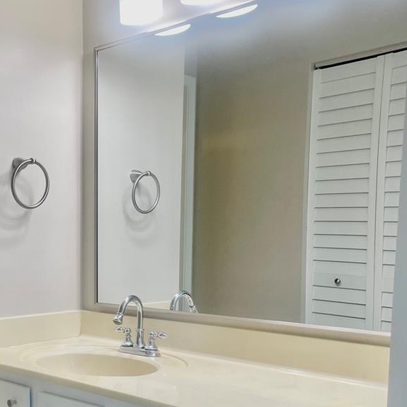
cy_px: 310
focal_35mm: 48
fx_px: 639
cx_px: 91
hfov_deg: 34.4
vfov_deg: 34.5
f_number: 1.6
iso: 100
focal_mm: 4.2
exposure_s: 1/120
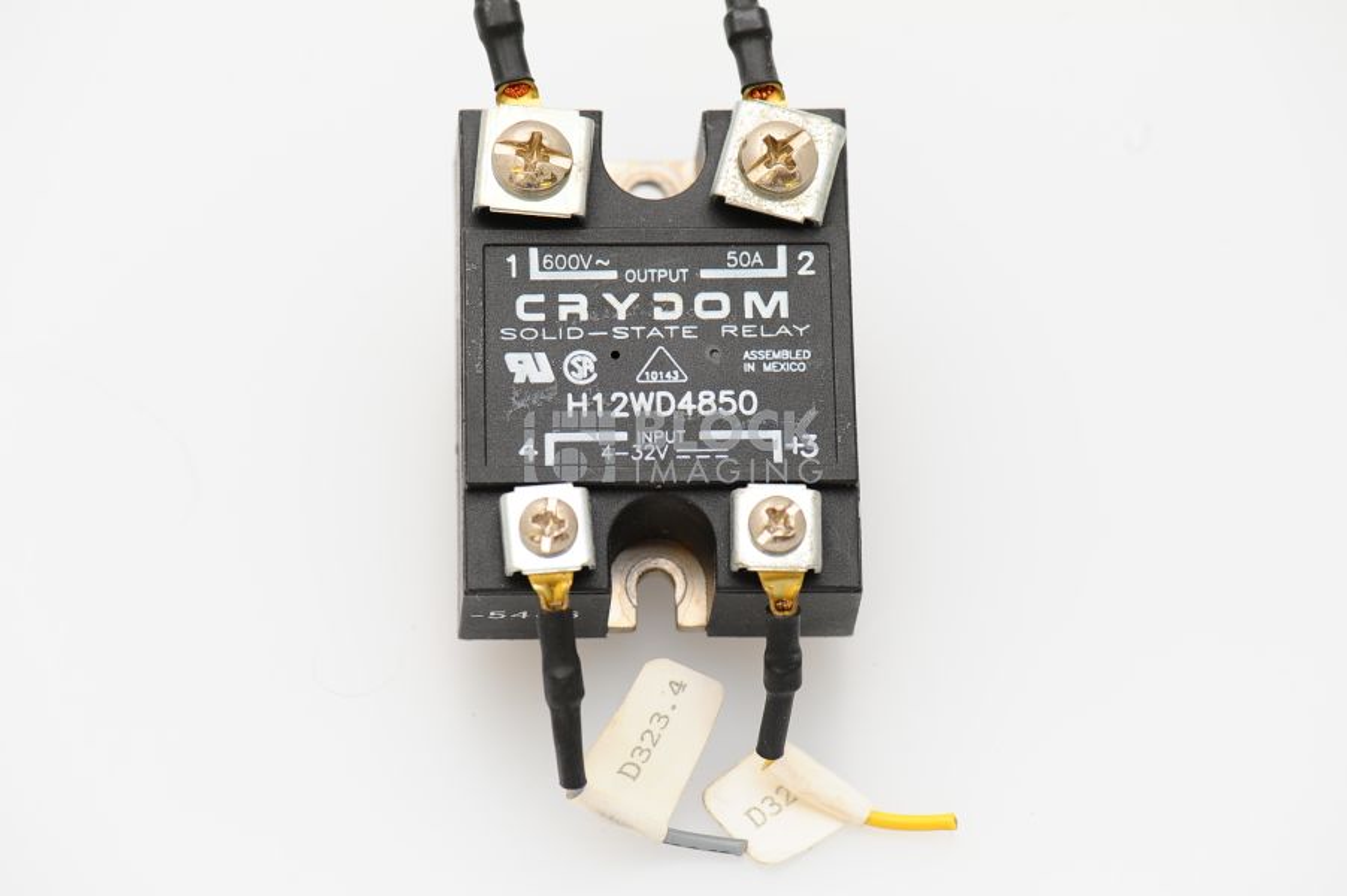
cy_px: 448
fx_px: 3926
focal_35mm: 105
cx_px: 674
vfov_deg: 13.0
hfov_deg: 19.5
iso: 800
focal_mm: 105
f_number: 7.1
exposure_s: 1/100
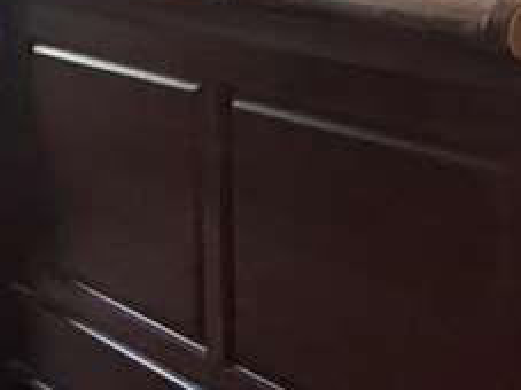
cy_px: -179
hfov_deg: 21.7
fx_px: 1188
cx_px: 716
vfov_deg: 17.0
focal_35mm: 79
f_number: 2.2
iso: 320
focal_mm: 2.22
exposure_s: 1/60
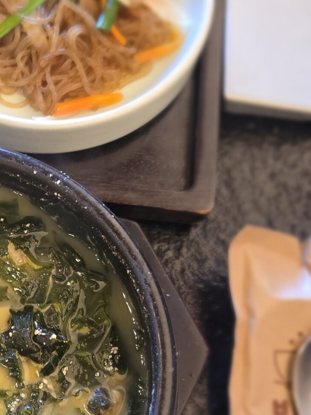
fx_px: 731
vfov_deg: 31.4
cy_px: 275
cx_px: -91
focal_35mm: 61
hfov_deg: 21.7
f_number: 1.7
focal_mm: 6.3
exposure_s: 1/60
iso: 250
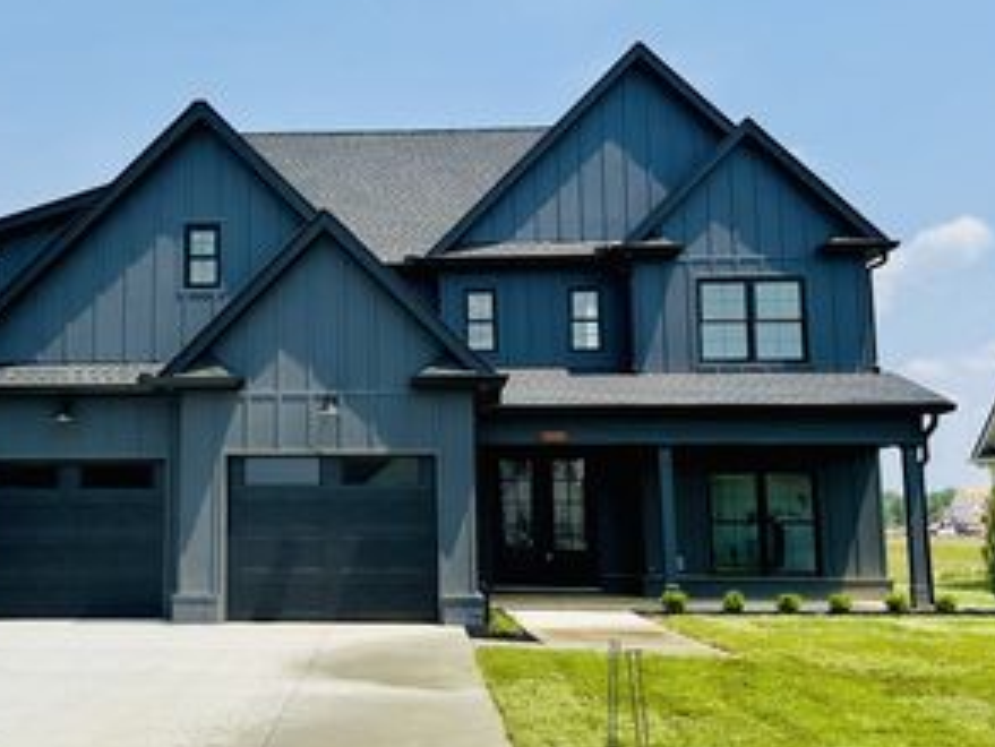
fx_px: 1179
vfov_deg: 35.2
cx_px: 316
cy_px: 362
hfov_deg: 44.9
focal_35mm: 41
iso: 80
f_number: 1.78
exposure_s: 1/7576
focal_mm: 6.86
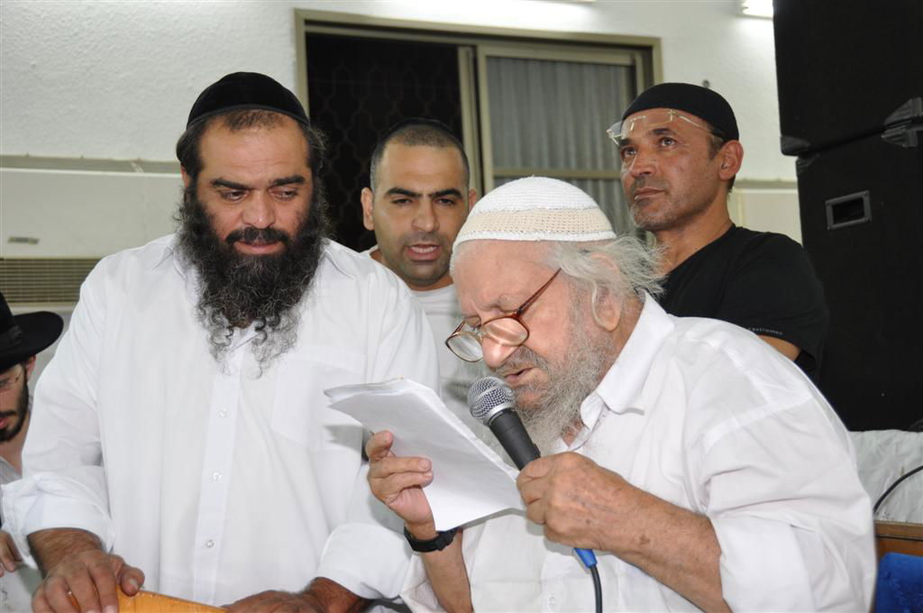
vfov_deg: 26.4
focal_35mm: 51
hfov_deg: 38.9
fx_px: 1306
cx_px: 462
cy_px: 306
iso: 500
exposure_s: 1/60
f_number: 4.2
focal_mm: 34
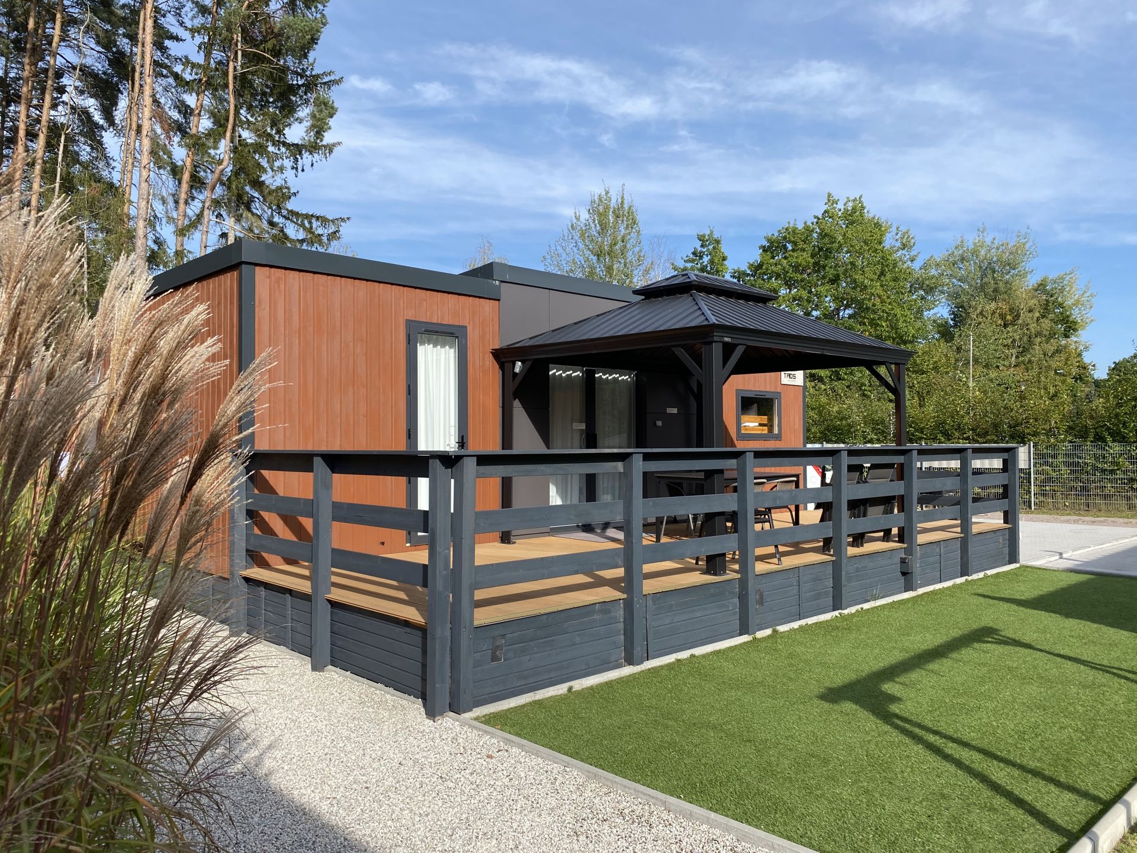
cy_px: 426
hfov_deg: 67.3
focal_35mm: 26
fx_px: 854
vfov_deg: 53.1
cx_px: 568
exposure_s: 1/1316
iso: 32
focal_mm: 4.25
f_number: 1.8
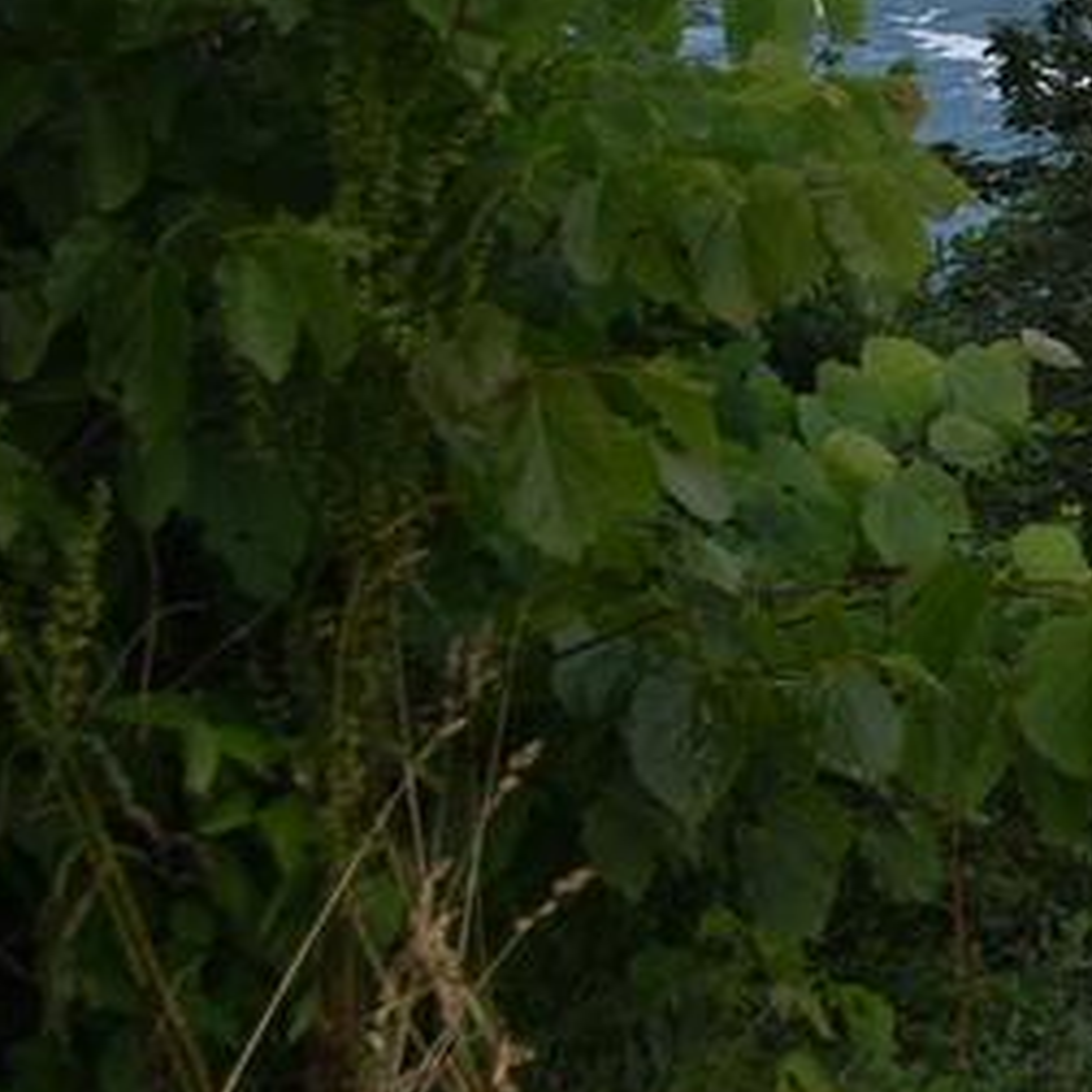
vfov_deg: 14.1
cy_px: -130
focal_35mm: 121
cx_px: 2440
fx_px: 4319
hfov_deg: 12.1
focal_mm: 28
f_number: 8
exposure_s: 1/250
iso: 100
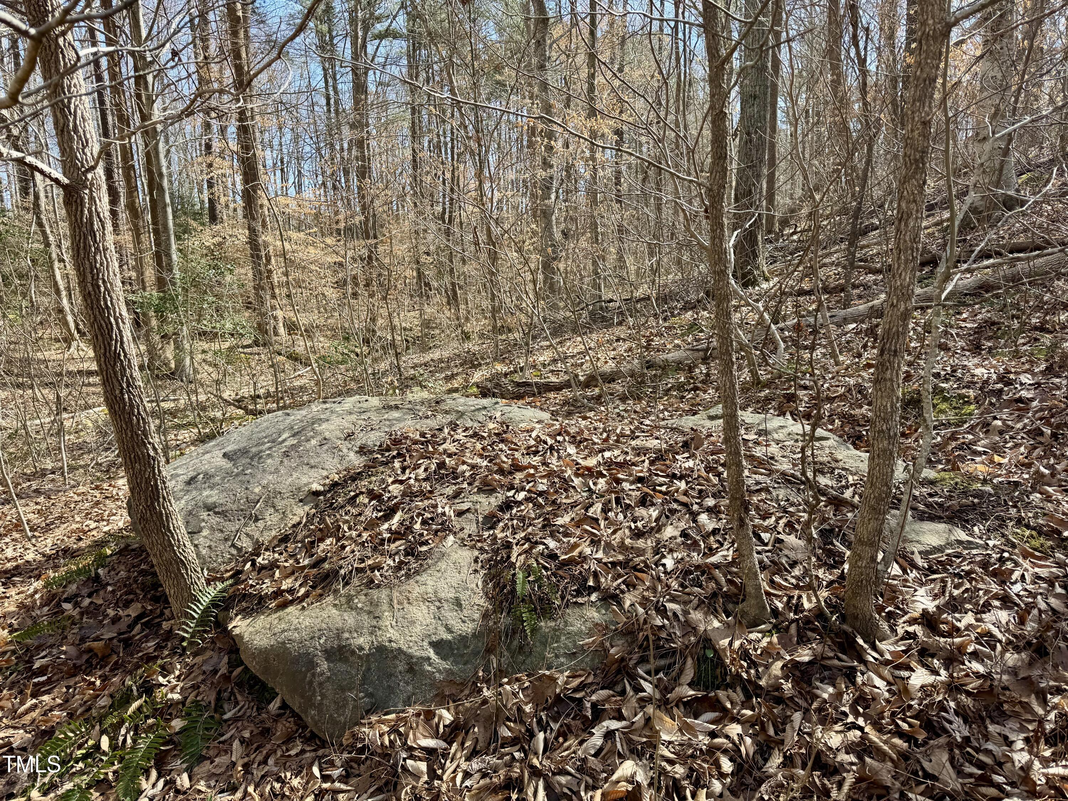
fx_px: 740
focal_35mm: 24
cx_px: 534
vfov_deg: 56.8
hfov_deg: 71.6
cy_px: 400
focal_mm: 6.76
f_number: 1.78
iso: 80
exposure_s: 1/802
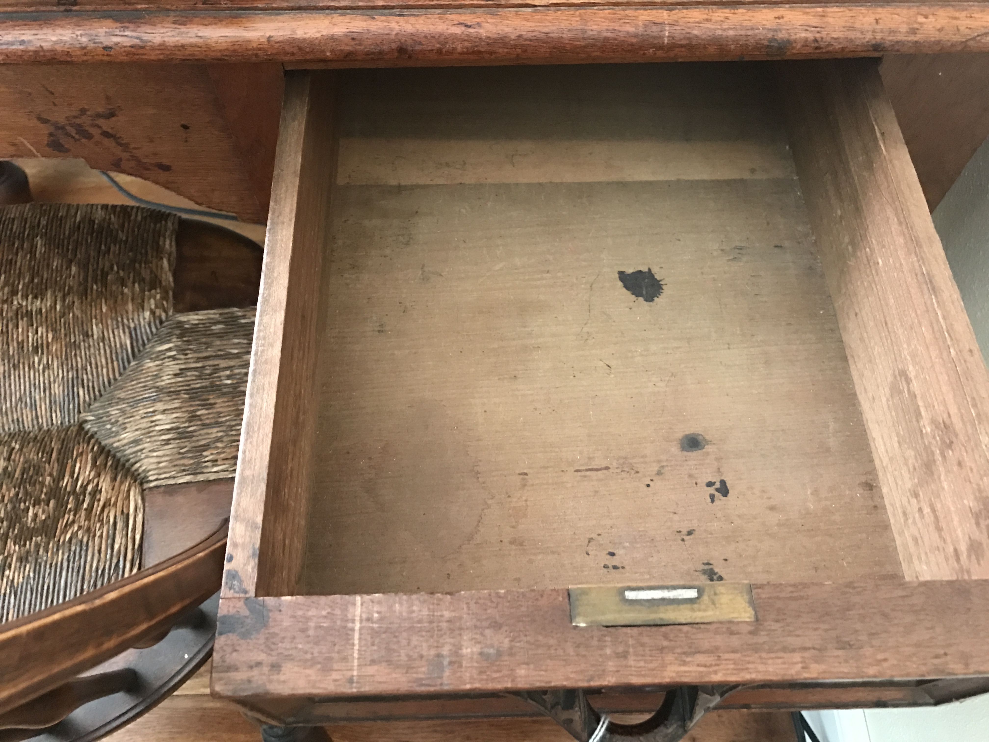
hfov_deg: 63.4
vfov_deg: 49.7
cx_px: 494
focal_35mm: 28
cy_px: 371
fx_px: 800
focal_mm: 3.99
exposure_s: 1/5
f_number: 1.8
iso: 100
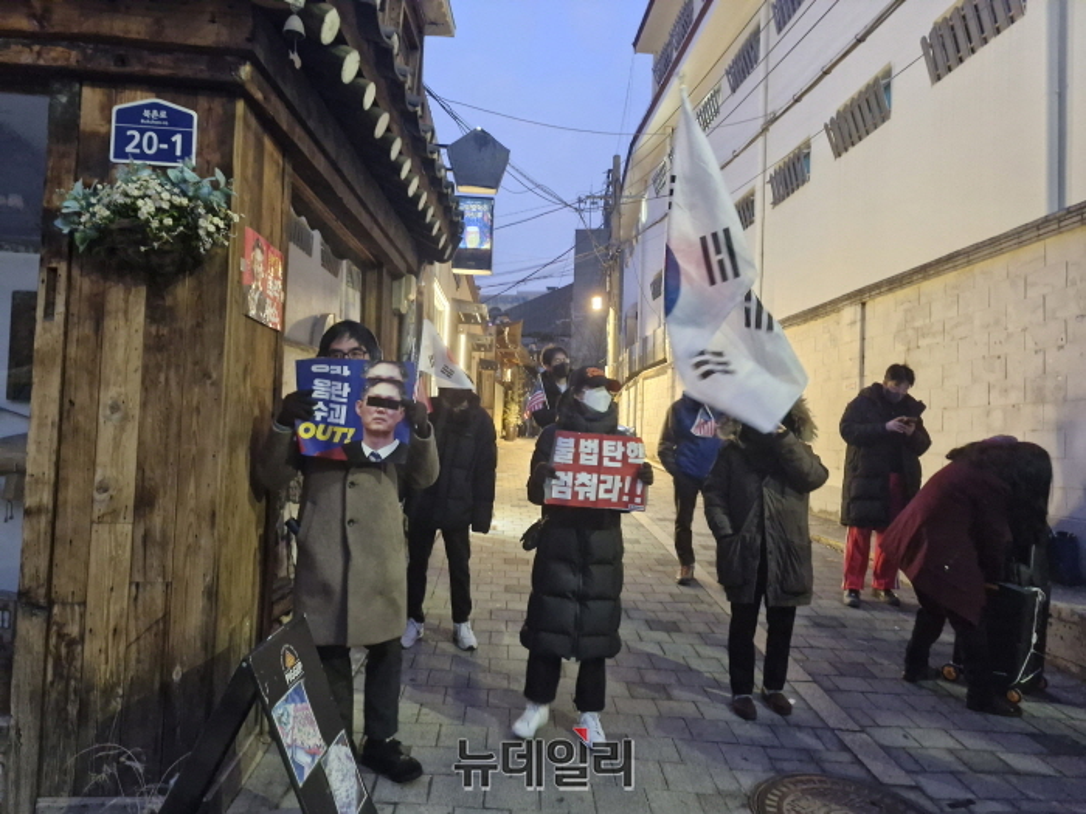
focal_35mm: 23
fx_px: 722
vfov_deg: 58.9
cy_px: 407
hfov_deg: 73.9
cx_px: 543
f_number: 1.8
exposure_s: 1/24
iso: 1250
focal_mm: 5.54
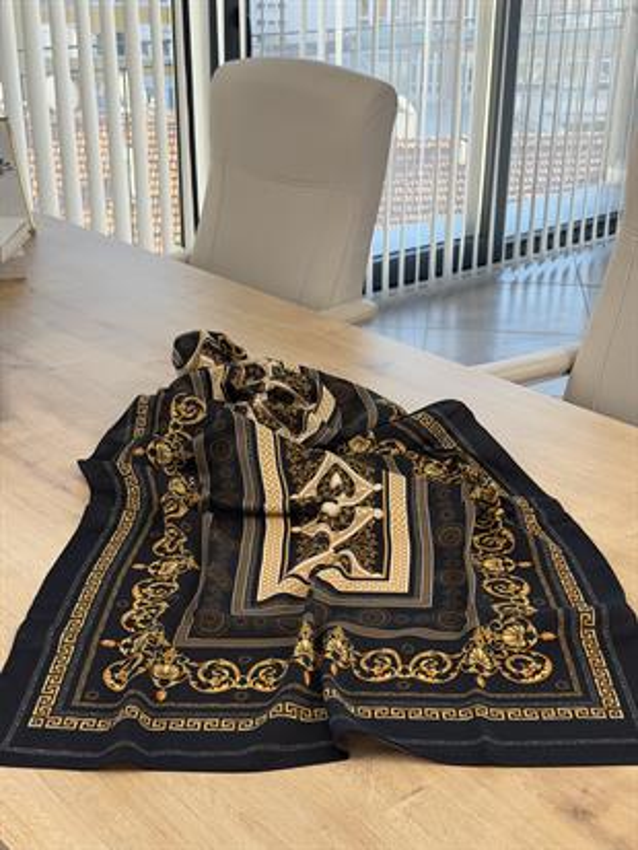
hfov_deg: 30.3
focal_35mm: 48
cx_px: 319
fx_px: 1179
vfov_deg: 39.6
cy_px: 425
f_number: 1.78
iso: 64
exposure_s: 1/236
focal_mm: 6.76
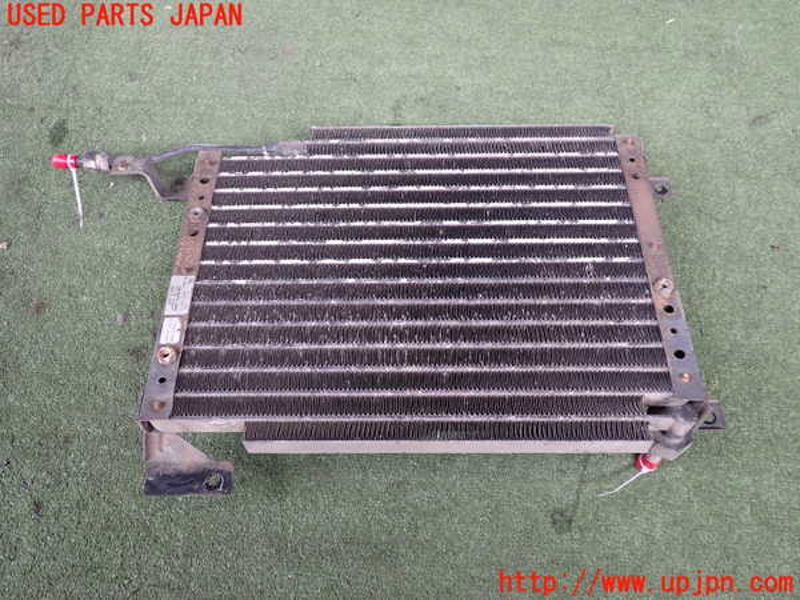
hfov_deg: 60.0
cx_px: 400
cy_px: 300
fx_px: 693
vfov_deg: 46.8
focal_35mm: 30
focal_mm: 5.4
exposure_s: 1/100
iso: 200
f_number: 2.3
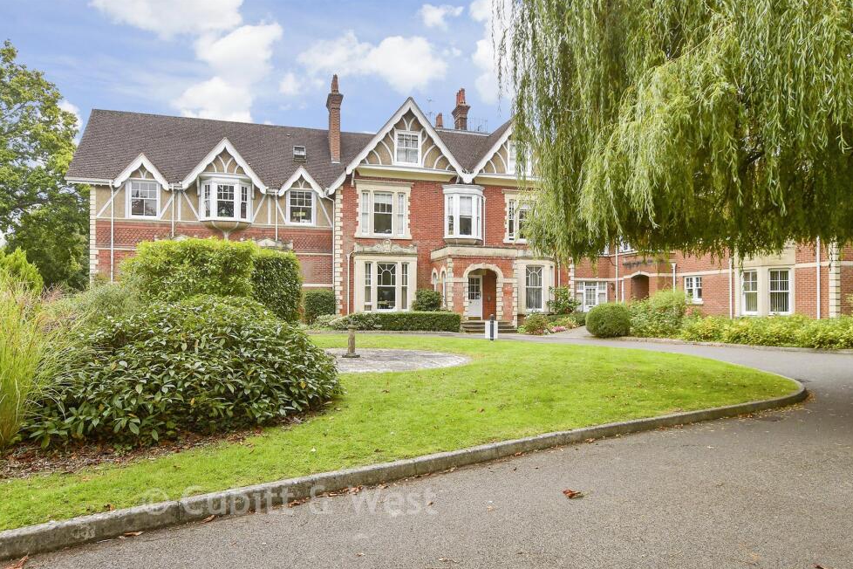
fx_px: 521
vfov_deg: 57.2
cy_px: 296
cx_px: 432
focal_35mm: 22
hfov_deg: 78.6
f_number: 8
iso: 160
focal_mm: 14
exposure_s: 1/125
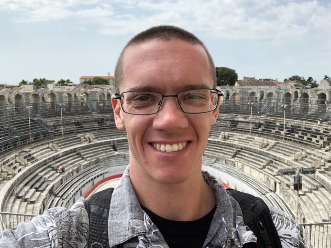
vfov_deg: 38.7
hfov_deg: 50.1
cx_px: 168
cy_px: 125
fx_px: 354
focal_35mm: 37
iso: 20
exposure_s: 1/515
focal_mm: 2.87
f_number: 2.2
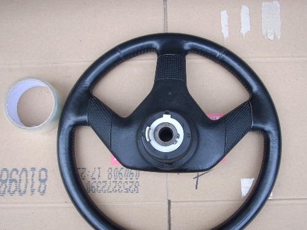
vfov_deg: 30.8
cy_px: 129
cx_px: 157
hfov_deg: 40.4
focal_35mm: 47
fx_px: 417
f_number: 2.8
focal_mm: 6.2
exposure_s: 1/37.2
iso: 64
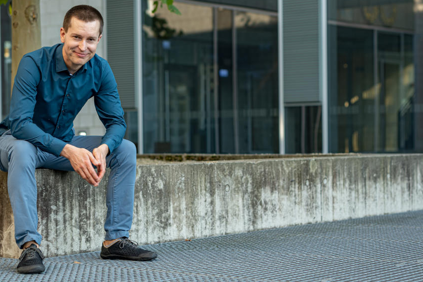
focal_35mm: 91
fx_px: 1069
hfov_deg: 22.4
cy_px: 160
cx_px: 187
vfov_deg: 15.0
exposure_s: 1/160
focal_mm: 50
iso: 100
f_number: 2.2
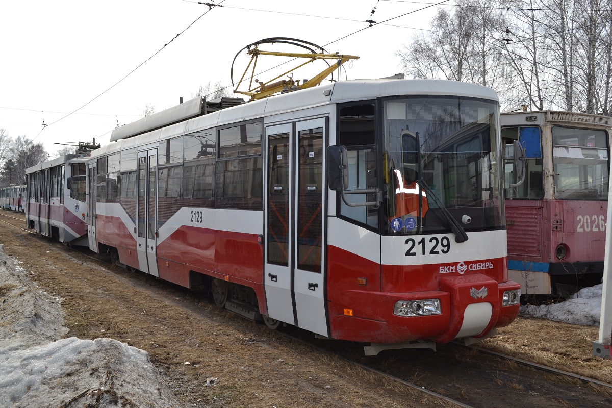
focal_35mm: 39
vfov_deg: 34.2
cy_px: 204
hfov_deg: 49.6
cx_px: 306
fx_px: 663
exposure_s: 1/200
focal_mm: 26
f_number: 9
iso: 100
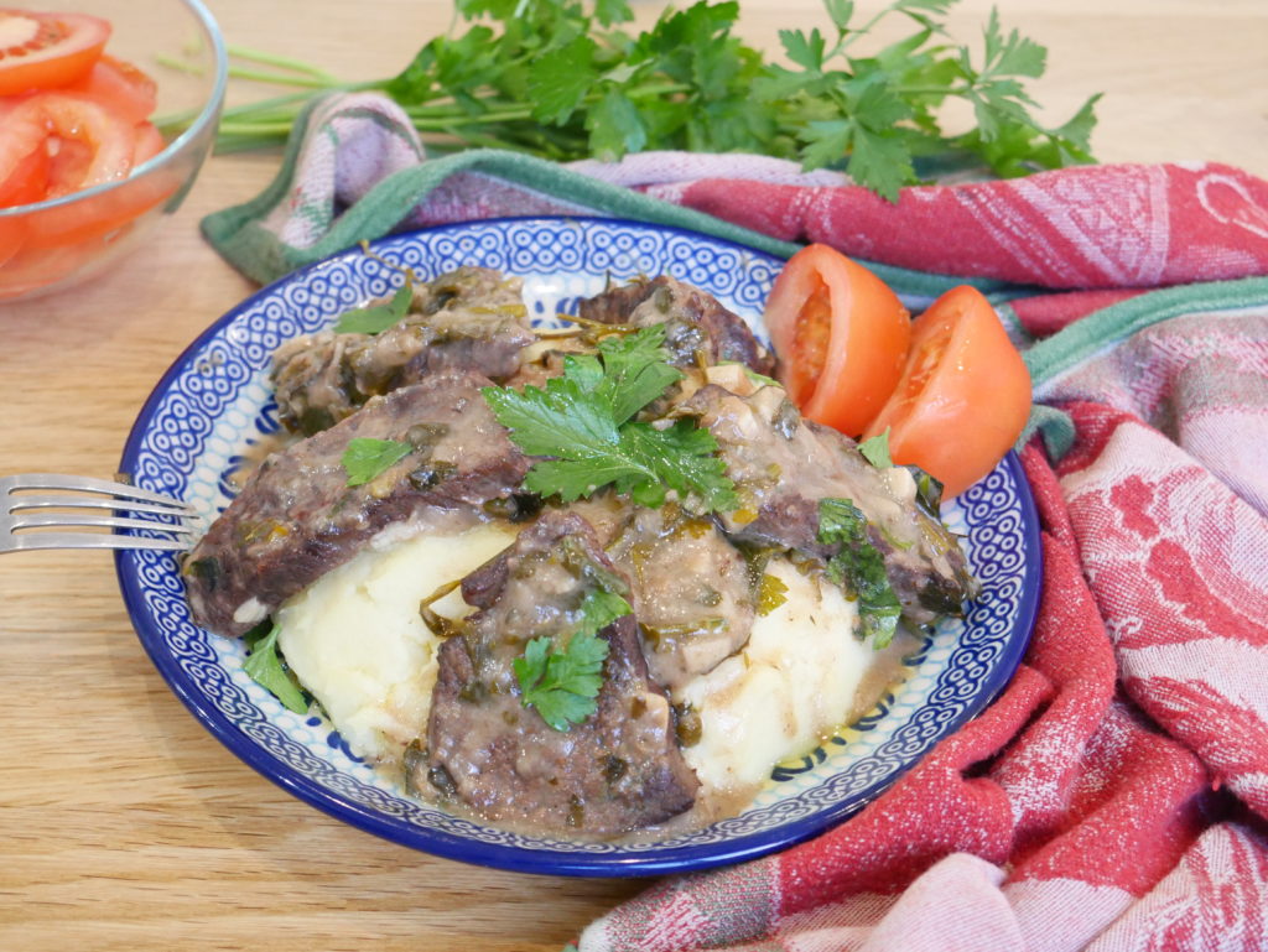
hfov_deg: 33.2
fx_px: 2126
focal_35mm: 58
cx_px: 634
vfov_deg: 25.3
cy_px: 476
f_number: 5.4
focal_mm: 29
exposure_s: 1/60
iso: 2000
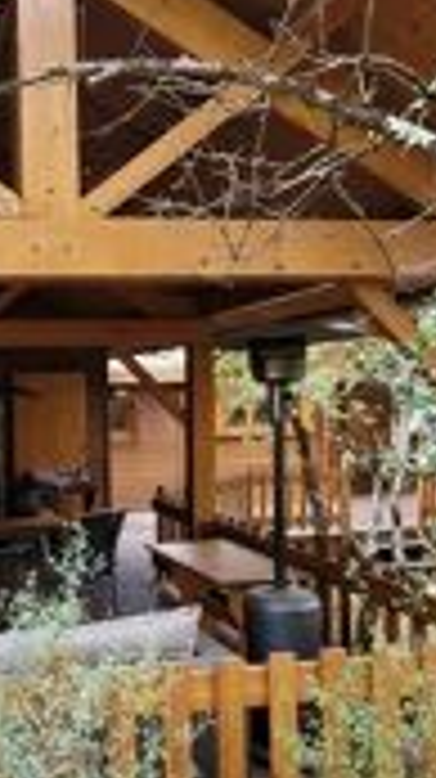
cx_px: -18
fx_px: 721
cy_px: 402
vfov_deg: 56.7
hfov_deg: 30.8
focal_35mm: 35
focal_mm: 1.74
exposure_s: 1/50
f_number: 2.2
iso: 64
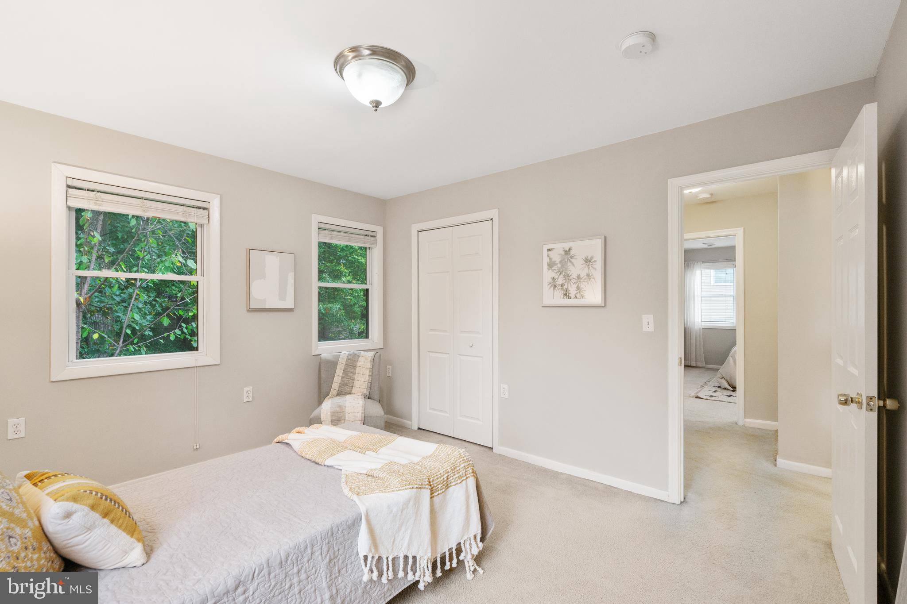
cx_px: 454
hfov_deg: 96.7
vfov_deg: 73.7
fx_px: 403
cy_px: 302
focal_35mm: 16
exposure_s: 1/13
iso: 400
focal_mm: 16
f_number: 8
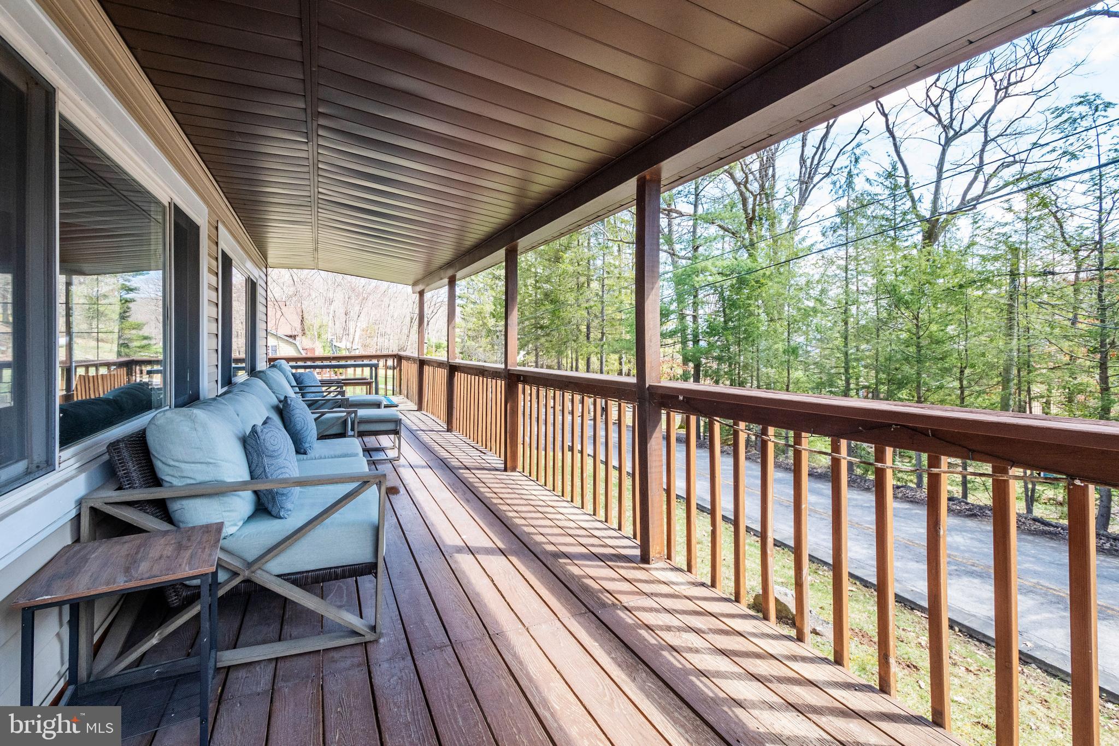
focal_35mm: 15
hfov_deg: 100.4
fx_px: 466
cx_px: 560
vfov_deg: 77.3
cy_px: 373
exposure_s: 1/200
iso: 800
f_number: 7.1
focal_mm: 10
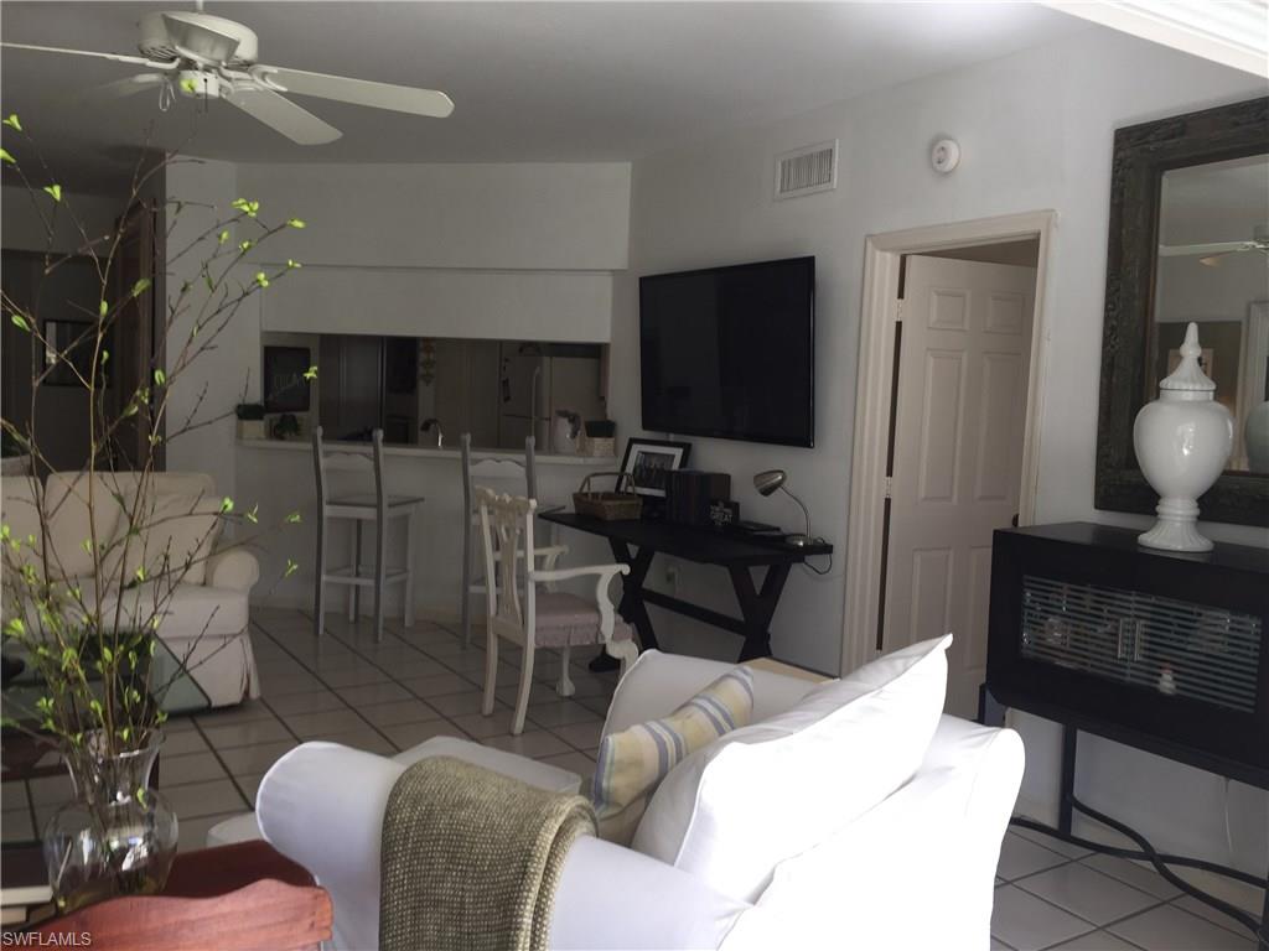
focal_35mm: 29
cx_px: 634
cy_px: 476
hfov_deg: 61.7
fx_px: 1063
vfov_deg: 48.2
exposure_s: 1/40
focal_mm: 4.15
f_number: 2.2
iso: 32
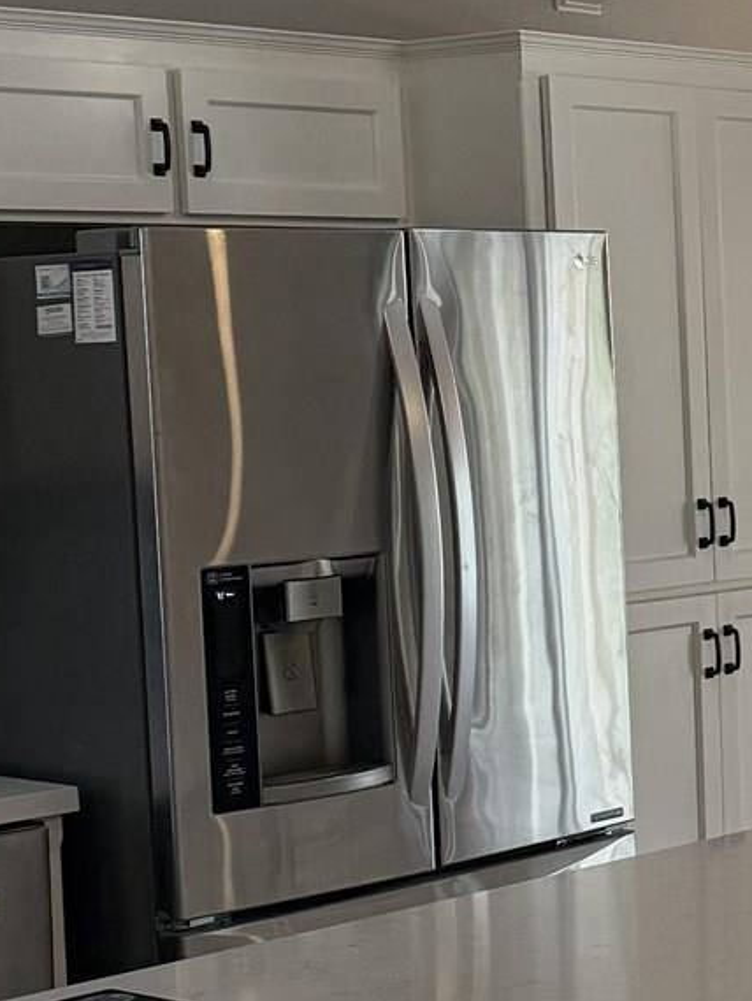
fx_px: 2808
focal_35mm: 97
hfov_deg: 14.0
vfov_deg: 20.2
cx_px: 1244
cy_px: 495
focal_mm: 6.76
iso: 160
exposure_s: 1/234
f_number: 1.78
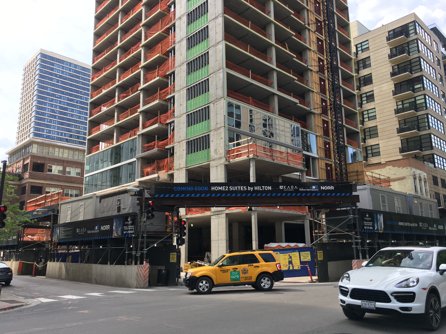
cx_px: 223
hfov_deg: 61.7
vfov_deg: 48.2
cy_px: 167
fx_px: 374
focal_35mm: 29
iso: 25
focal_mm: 4.15
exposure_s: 1/379
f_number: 2.2
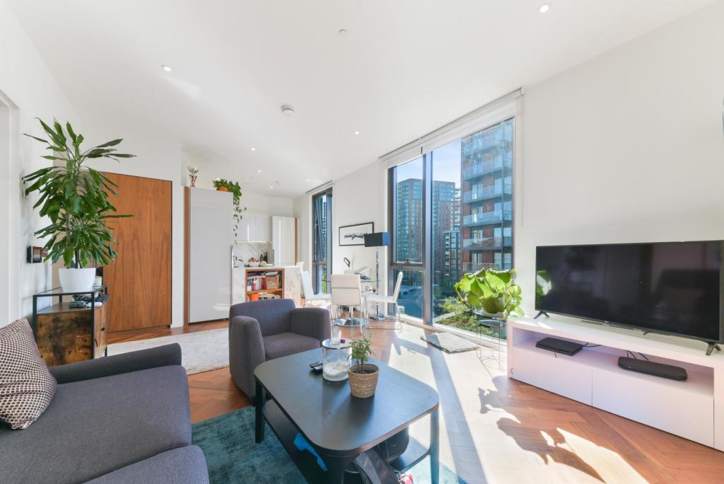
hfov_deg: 112.6
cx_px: 362
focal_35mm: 12
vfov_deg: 90.1
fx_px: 241
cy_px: 242
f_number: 16
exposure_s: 1/20
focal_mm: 12
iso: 400
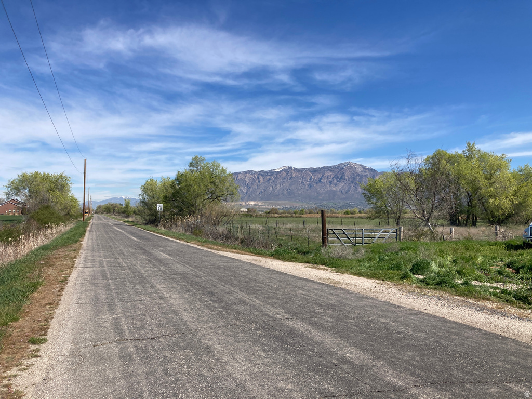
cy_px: 200
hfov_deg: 63.4
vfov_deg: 49.7
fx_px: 430
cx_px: 266
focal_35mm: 28
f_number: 1.8
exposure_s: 1/2558
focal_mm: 3.99
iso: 20
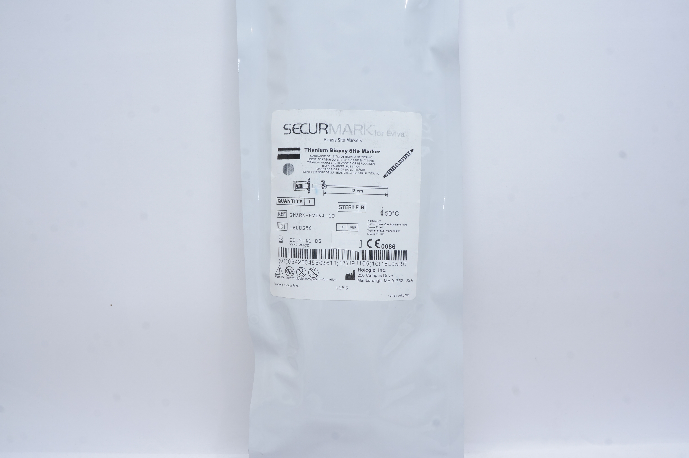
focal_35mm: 28
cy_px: 229
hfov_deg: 64.6
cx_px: 344
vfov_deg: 45.6
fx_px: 545
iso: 400
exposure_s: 1/6
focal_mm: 19
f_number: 14
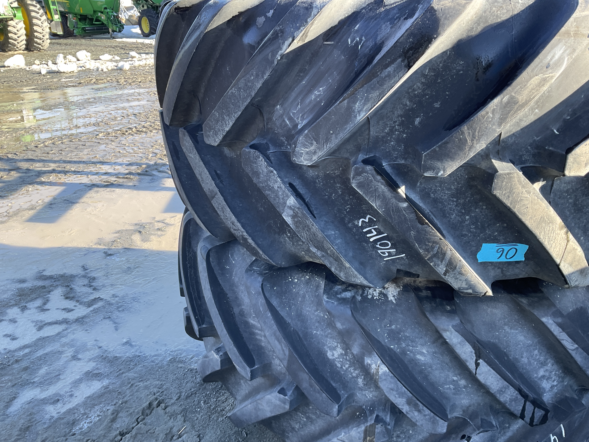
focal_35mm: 29
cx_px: 294
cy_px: 221
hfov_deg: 61.7
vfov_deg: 48.2
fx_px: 493
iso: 16
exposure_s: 1/130
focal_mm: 3
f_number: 1.8
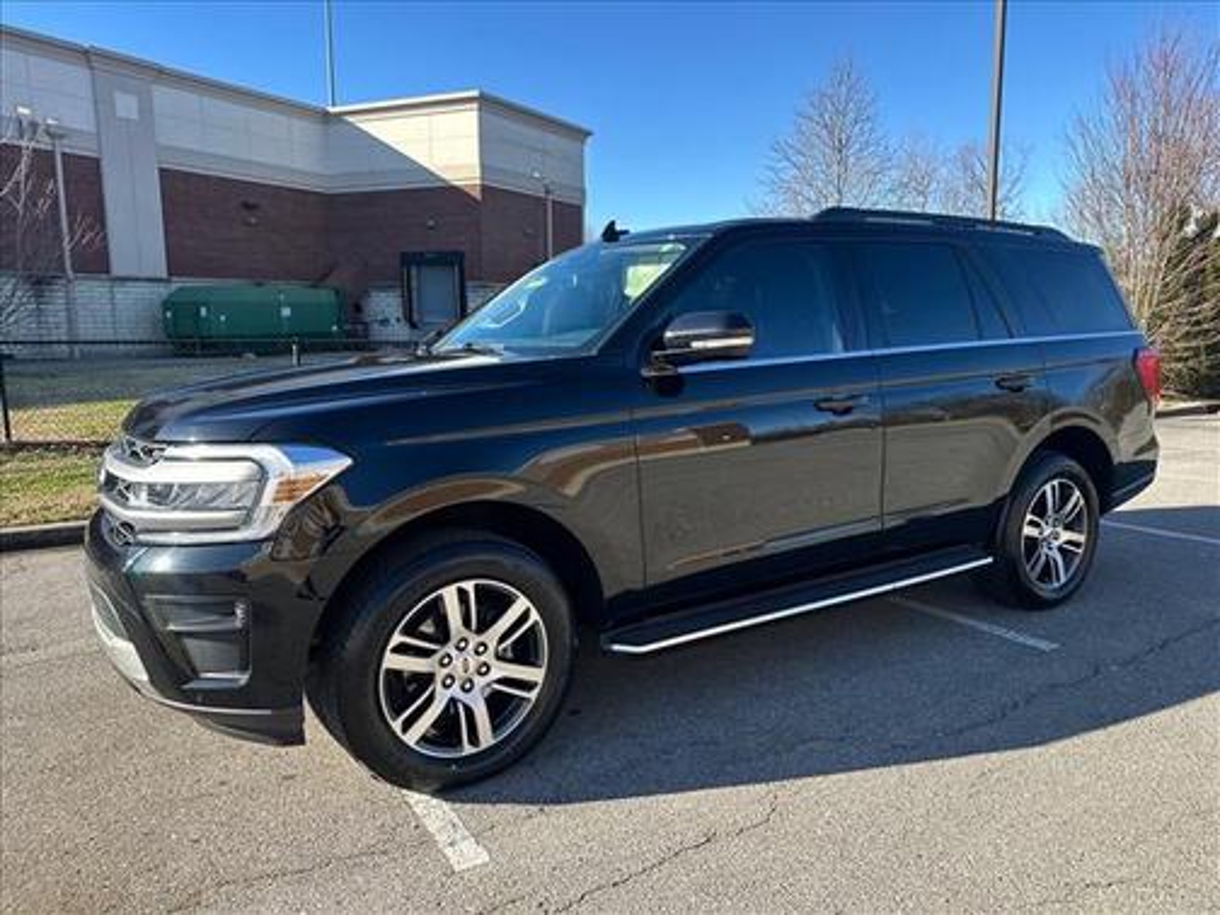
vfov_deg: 56.8
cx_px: 610
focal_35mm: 24
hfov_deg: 71.6
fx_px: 846
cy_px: 458
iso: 80
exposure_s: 1/1321
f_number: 1.78
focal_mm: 6.86
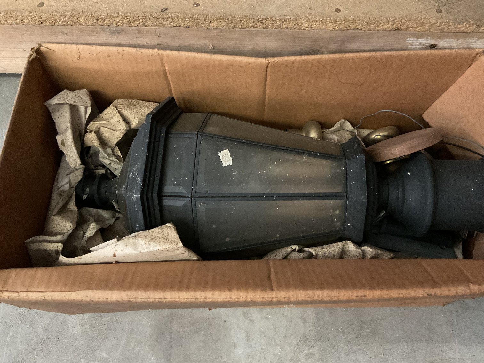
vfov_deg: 48.2
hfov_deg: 61.7
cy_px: 182
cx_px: 242
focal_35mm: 29
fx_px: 406
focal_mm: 3
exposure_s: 1/20
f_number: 1.8
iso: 500
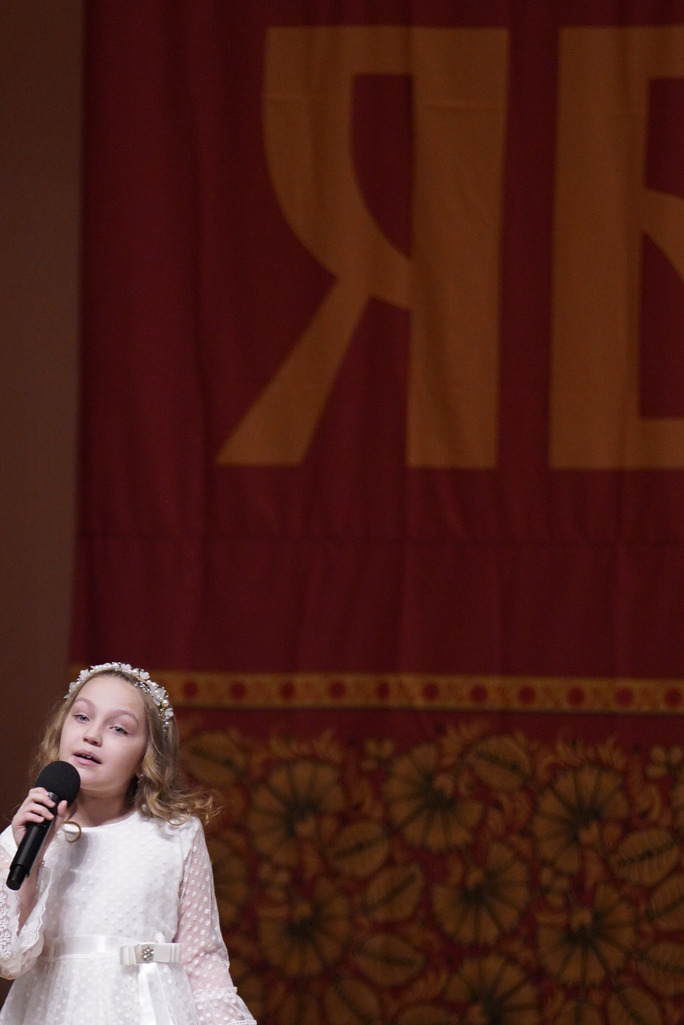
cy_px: 821
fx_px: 12990
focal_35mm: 456
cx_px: 140
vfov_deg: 4.5
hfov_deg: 3.0
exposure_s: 1/500
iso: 1600
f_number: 2.8
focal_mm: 180
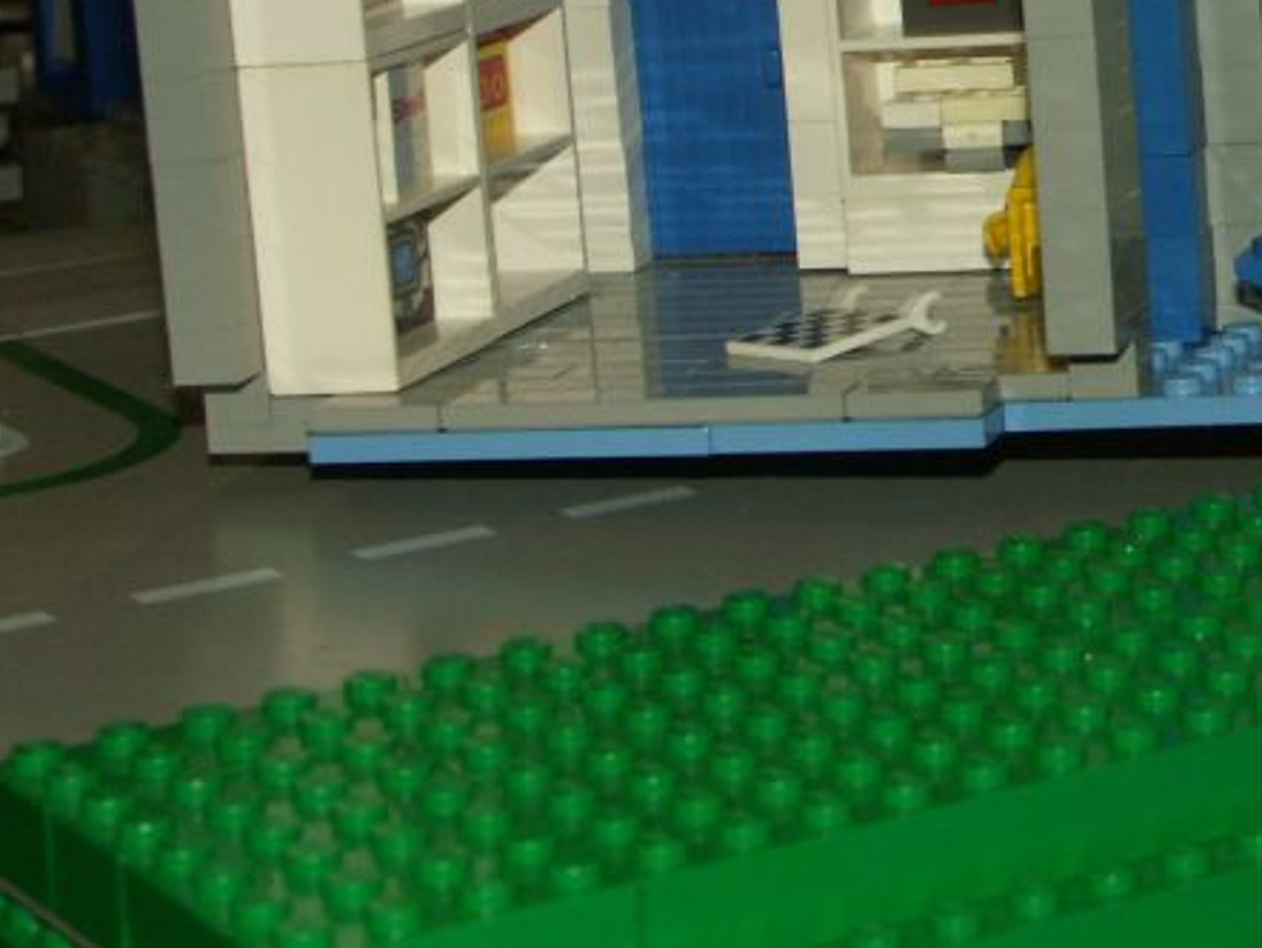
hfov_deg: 15.3
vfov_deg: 11.8
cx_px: 1393
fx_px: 4560
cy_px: 97
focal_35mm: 125
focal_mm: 13.82
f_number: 5.6
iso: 200
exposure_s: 1/50
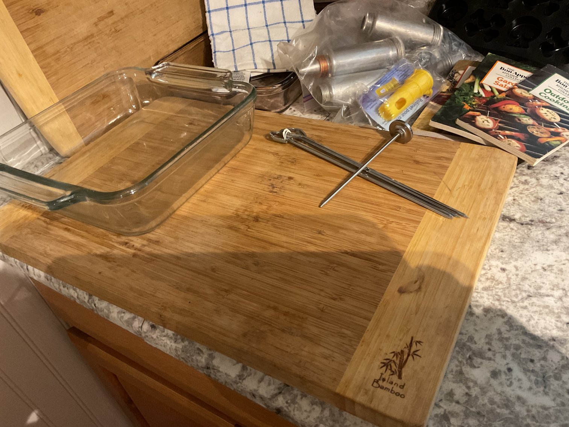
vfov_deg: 48.2
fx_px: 477
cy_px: 214
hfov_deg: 61.7
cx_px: 284
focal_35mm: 29
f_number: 1.8
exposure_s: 1/40
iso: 320
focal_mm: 3
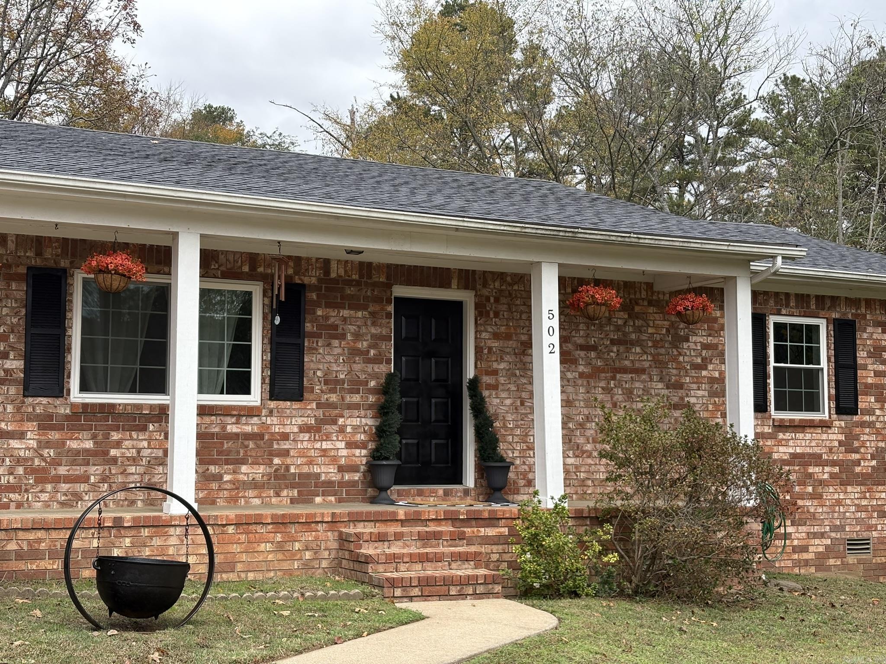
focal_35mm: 52
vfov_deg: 28.0
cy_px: 332
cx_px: 443
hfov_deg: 36.8
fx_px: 1331
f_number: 1.6
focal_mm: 5.96
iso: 50
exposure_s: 1/641
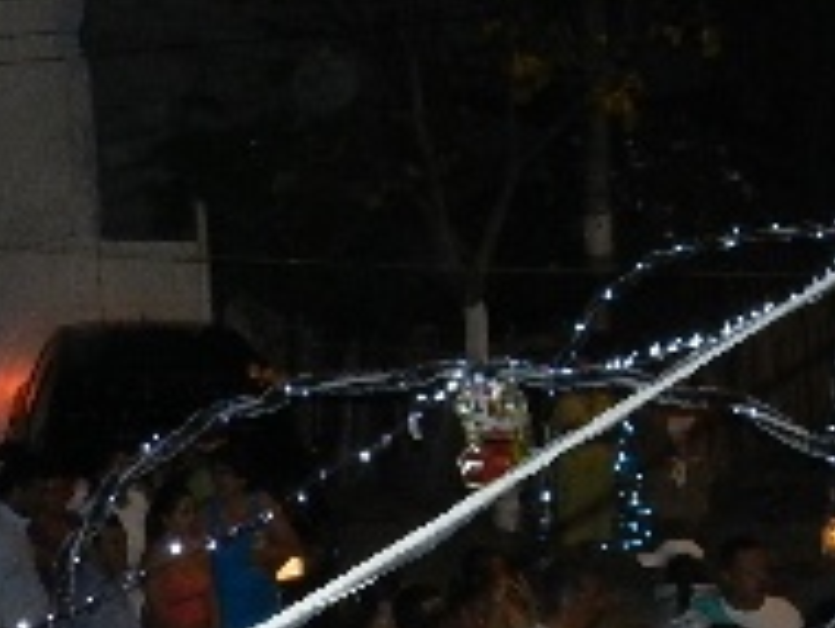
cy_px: 487
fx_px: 3091
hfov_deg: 15.3
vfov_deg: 11.6
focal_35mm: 128
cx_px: 690
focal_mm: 6.7
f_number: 4
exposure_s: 1/30
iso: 800
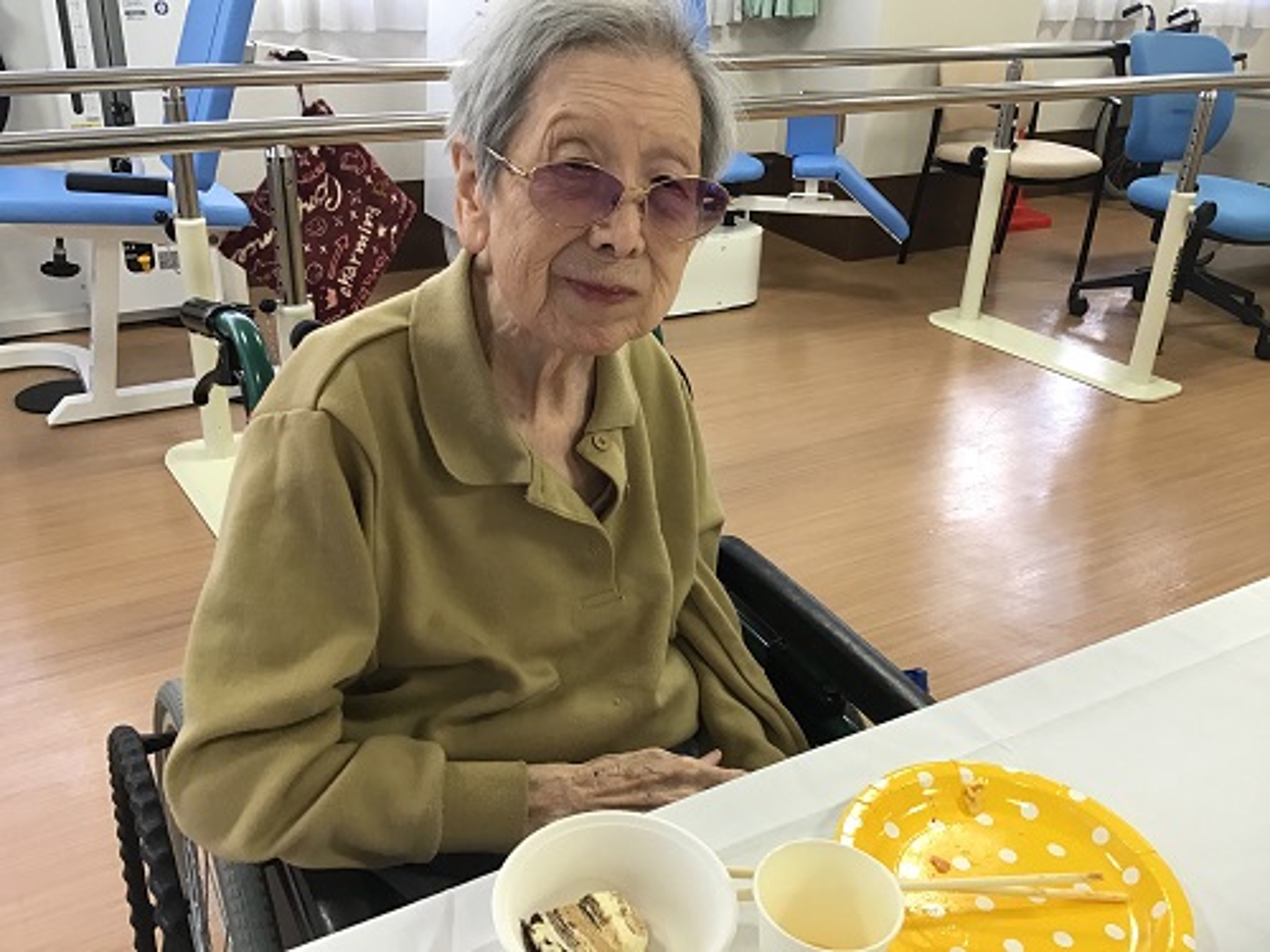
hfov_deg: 58.4
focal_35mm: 31
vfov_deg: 45.4
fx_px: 1137
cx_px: 635
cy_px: 476
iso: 50
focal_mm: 3.3
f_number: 2.4
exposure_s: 1/30
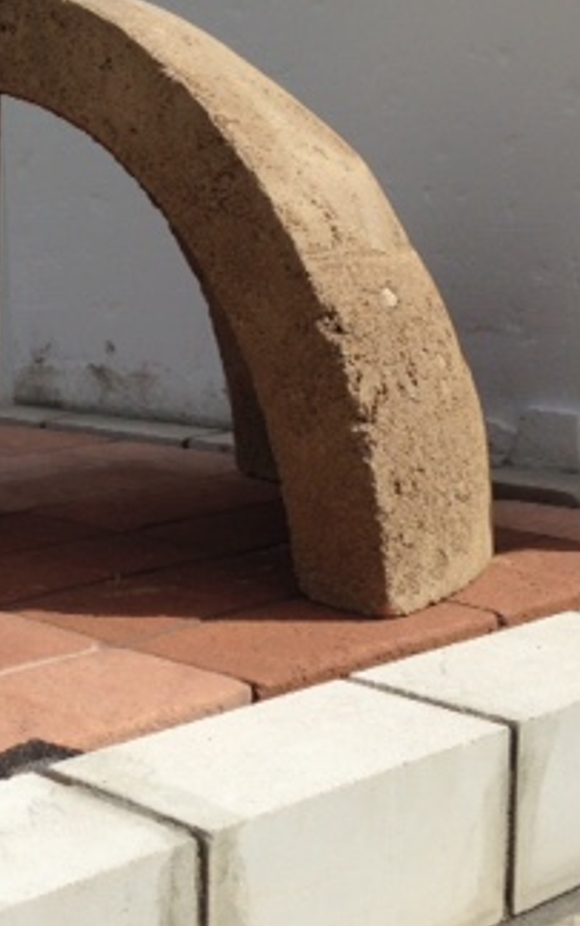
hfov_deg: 18.2
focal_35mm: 69
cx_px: -51
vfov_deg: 29.7
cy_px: 406
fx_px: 1742
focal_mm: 4.12
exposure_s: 1/3623
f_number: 2.4
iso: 50
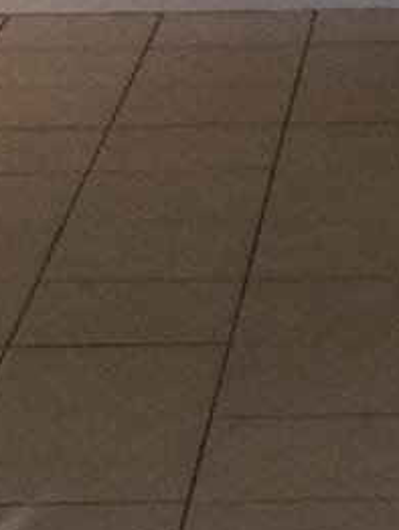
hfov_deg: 6.7
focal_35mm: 221
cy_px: -380
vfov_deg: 8.6
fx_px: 3391
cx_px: 533
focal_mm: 4.15
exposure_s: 1/15
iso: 50
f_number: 2.2
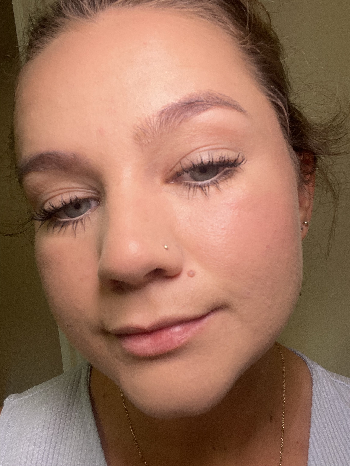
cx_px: 175
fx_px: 404
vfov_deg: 60.0
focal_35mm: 30
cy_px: 233
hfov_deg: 46.8
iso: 80
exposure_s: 1/120
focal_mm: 2.71
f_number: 2.2
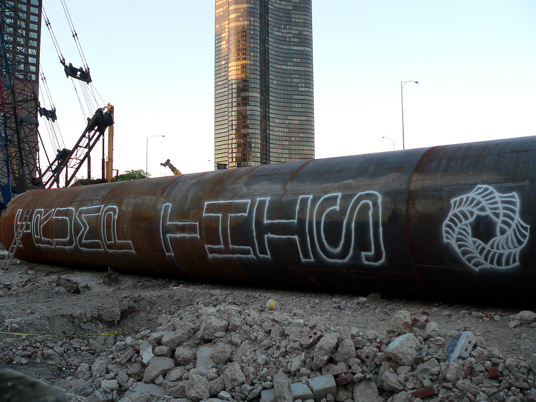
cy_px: 201
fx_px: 557
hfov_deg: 51.4
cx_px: 268
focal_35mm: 36
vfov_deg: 39.7
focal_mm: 6
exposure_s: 1/100
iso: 80
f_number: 2.8
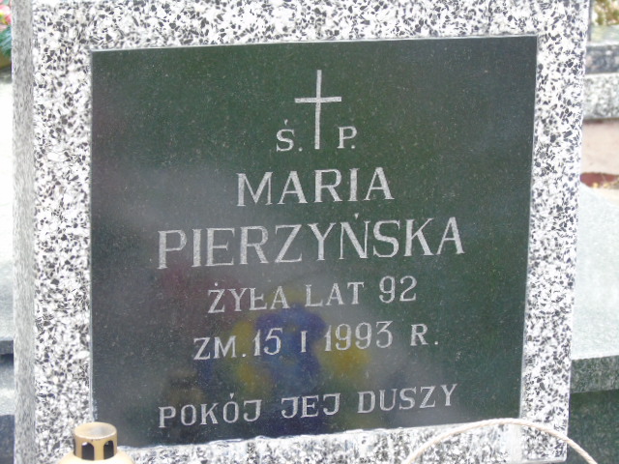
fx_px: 2539
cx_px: 310
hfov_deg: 13.9
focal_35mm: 142
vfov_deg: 10.4
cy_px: 232
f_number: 4.7
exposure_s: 1/125
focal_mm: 25
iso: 400
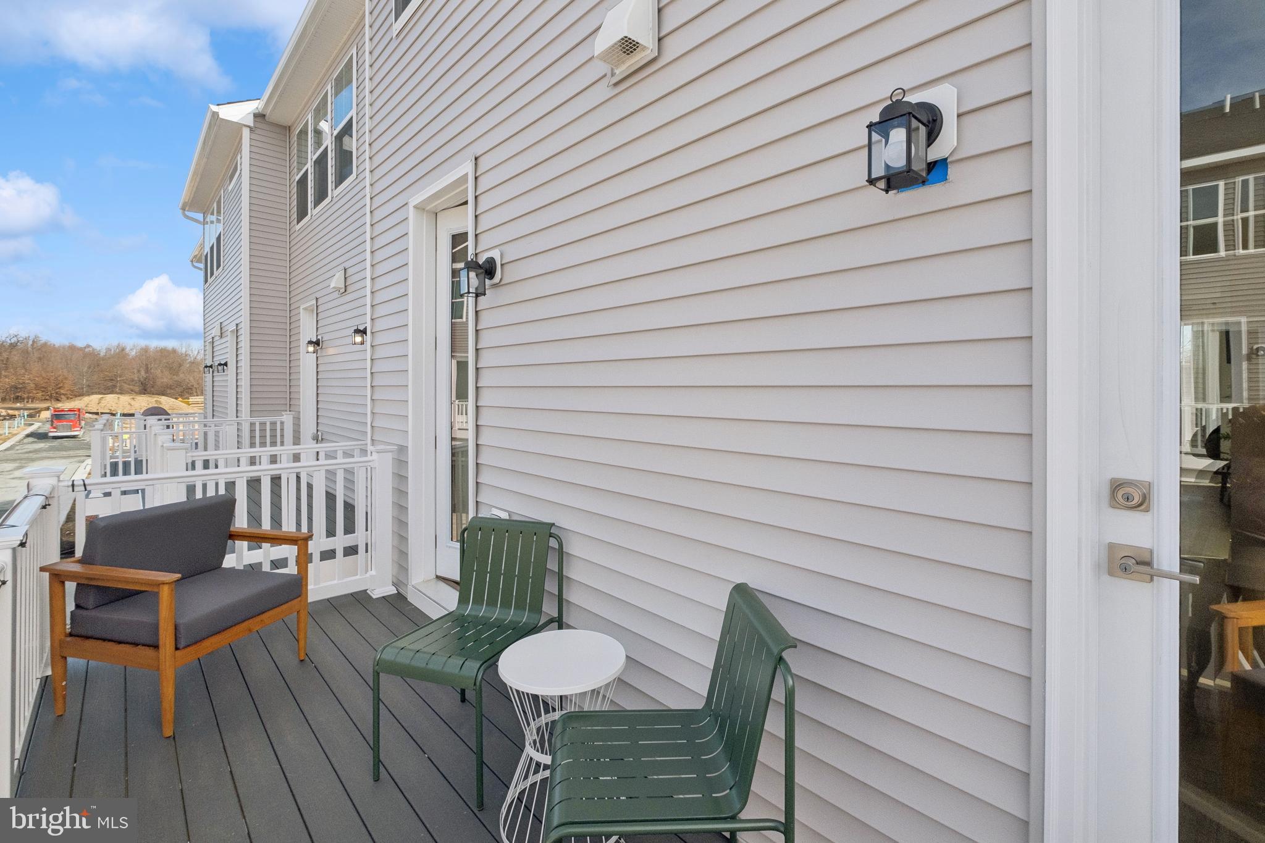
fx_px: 527
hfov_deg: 100.4
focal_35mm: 15
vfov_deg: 77.3
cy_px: 422
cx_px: 632
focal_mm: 10
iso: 800
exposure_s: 1/1000
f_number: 9
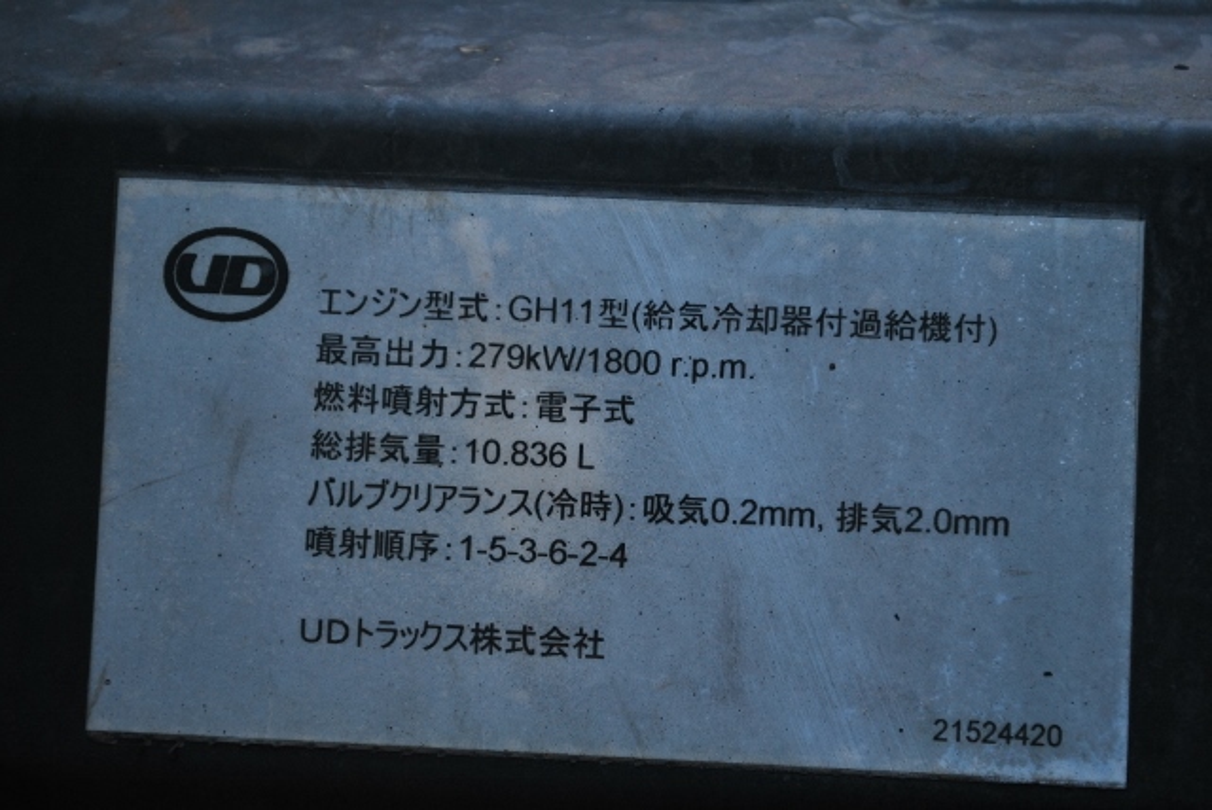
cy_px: 405
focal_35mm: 82
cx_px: 606
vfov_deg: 16.6
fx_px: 2780
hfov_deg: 24.6
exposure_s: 1/500
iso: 450
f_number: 5.6
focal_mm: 55
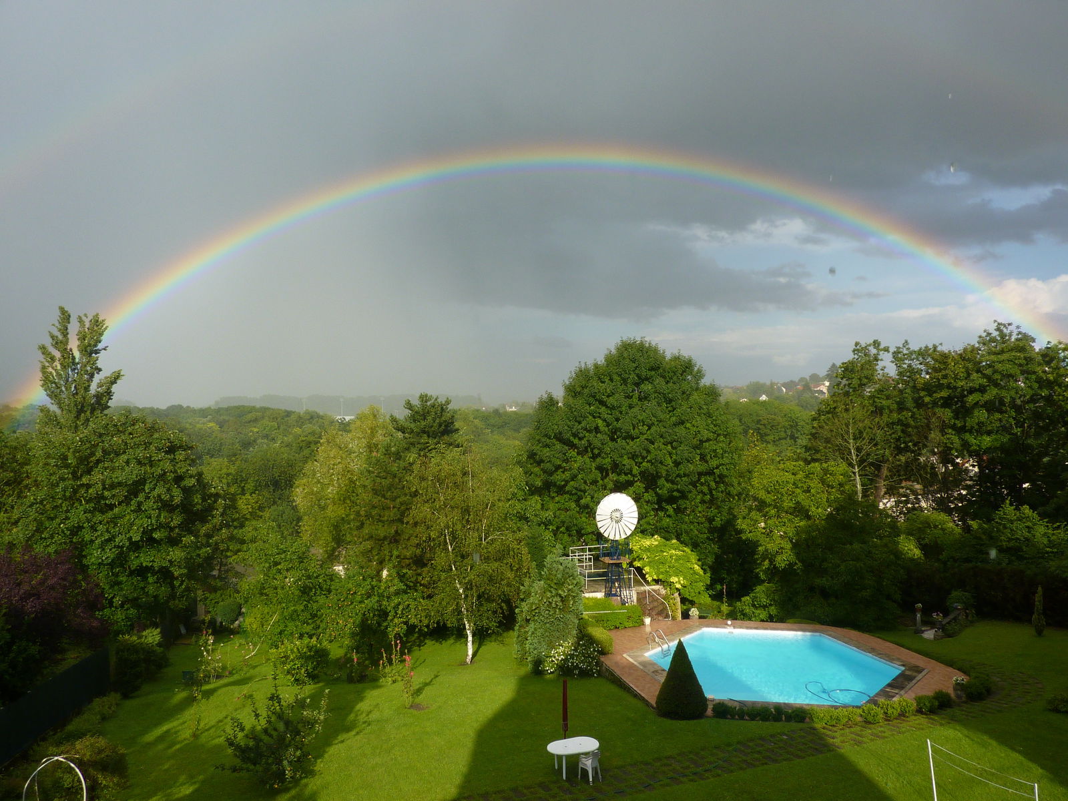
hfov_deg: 69.4
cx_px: 534
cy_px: 400
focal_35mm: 25
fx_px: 771
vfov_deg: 54.9
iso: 80
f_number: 4.5
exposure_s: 1/500
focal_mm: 4.1
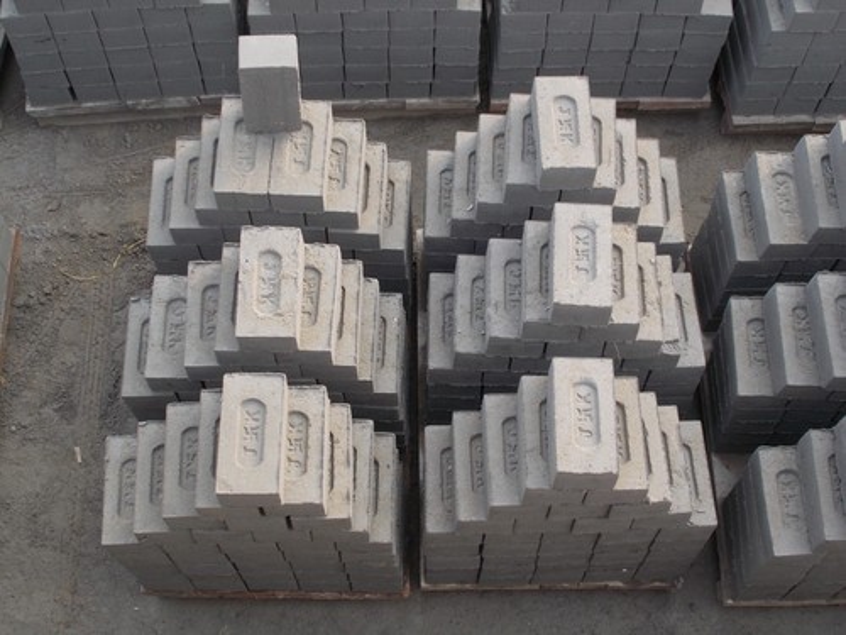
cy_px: 318
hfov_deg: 38.2
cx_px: 423
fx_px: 1222
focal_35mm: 50
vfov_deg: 29.1
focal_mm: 9
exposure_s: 1/60
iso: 80
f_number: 4.5
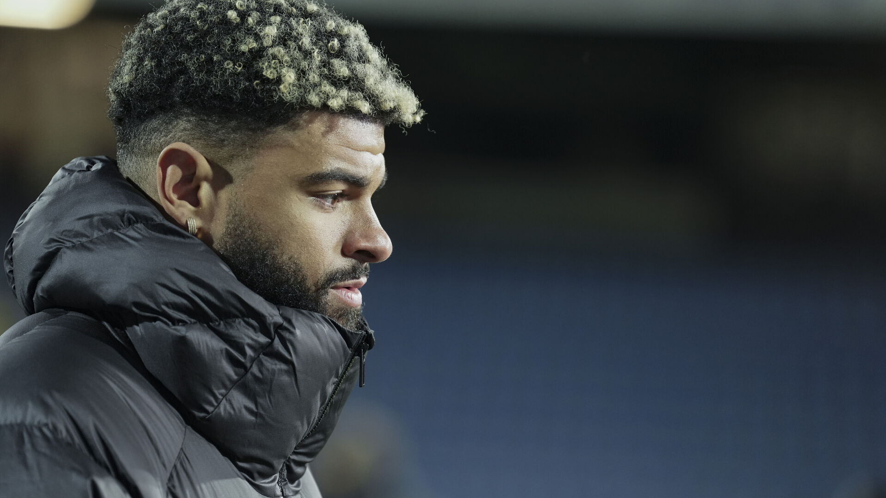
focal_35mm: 210
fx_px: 4933
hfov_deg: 10.3
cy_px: 281
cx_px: 444
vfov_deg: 5.8
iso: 3200
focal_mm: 200
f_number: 2.8
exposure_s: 1/500
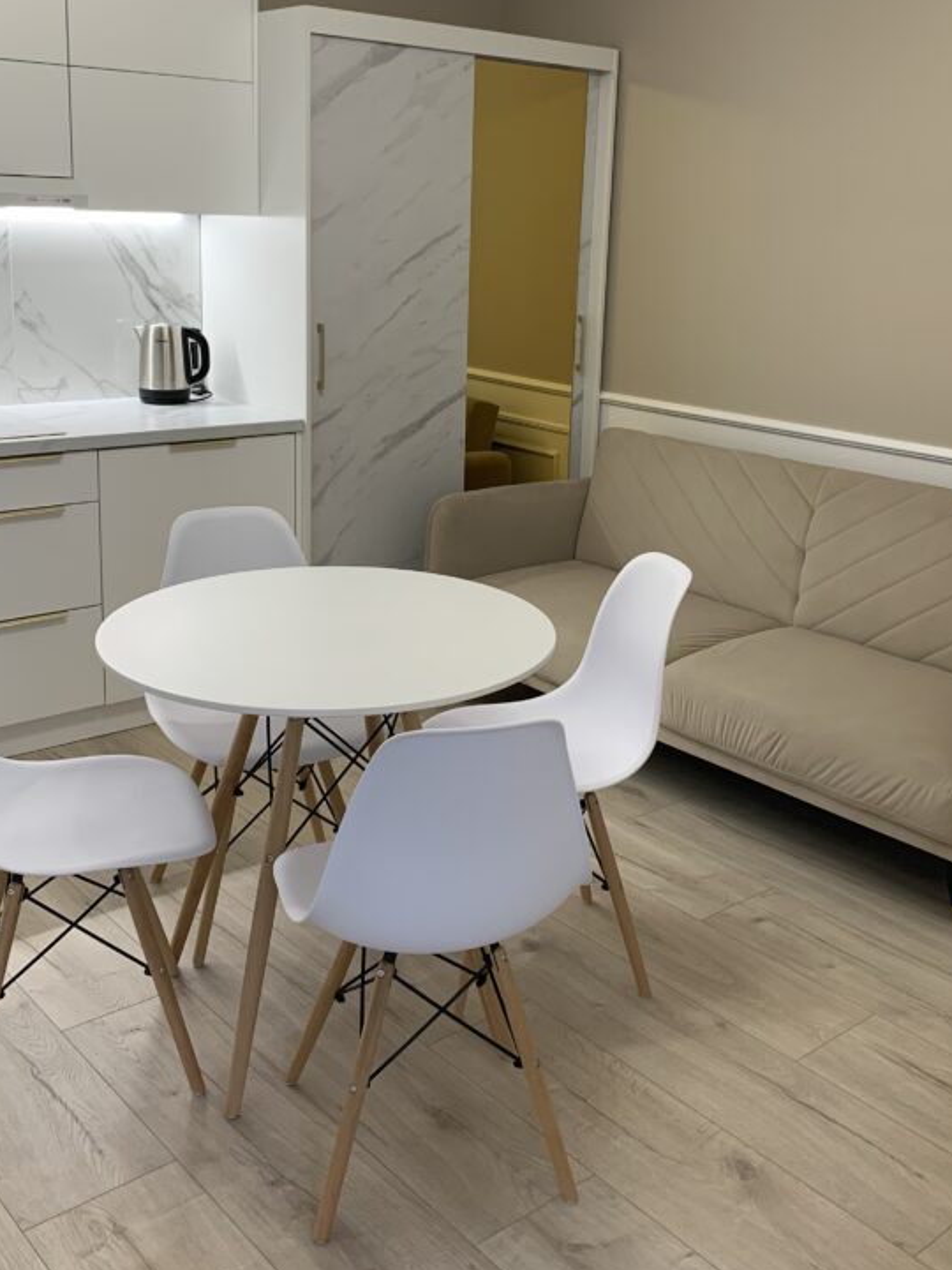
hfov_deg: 38.6
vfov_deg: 49.9
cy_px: 517
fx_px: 1357
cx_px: 525
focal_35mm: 37
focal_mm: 4.25
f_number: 1.8
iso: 50
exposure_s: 1/50
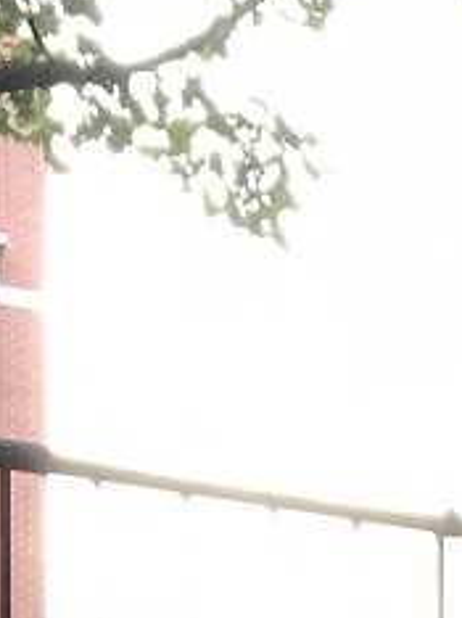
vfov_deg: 11.4
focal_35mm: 145
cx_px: 681
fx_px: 2585
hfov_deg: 9.9
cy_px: 1476
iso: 32
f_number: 1.8
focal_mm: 3.99
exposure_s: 1/24
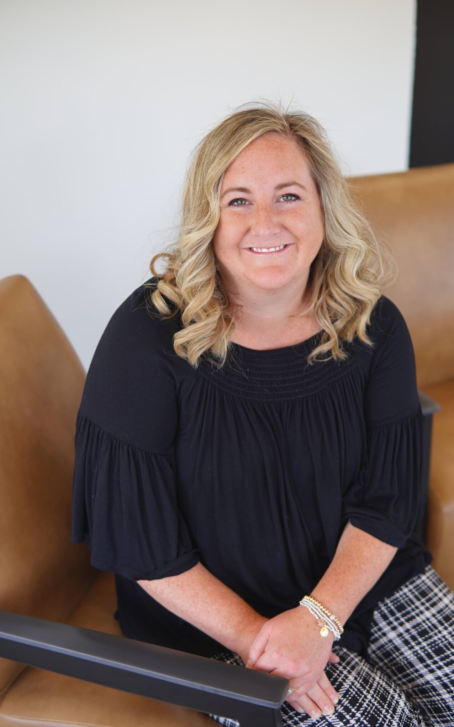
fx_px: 911
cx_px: 241
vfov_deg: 43.5
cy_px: 364
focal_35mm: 46
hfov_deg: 28.0
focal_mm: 30
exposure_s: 1/160
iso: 125
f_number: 2
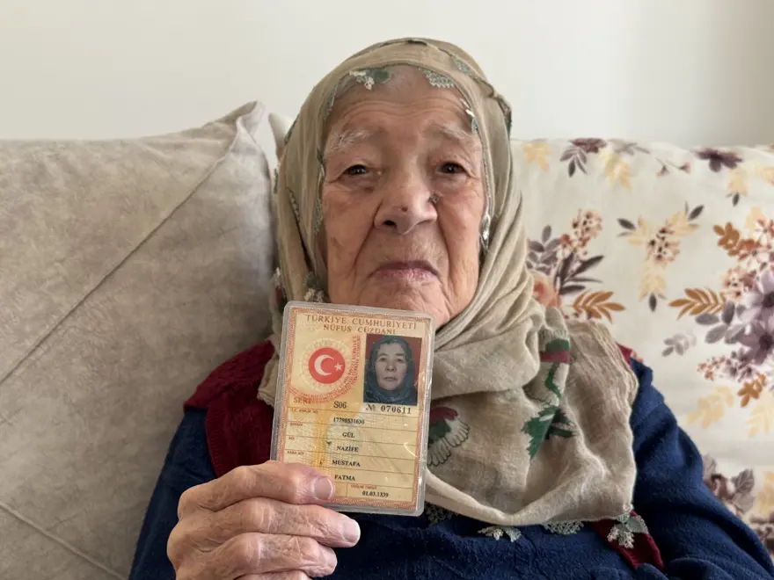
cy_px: 290
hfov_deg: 39.7
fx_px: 1073
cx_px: 387
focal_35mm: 48
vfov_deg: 30.3
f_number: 1.78
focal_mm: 6.76
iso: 100
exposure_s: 1/71
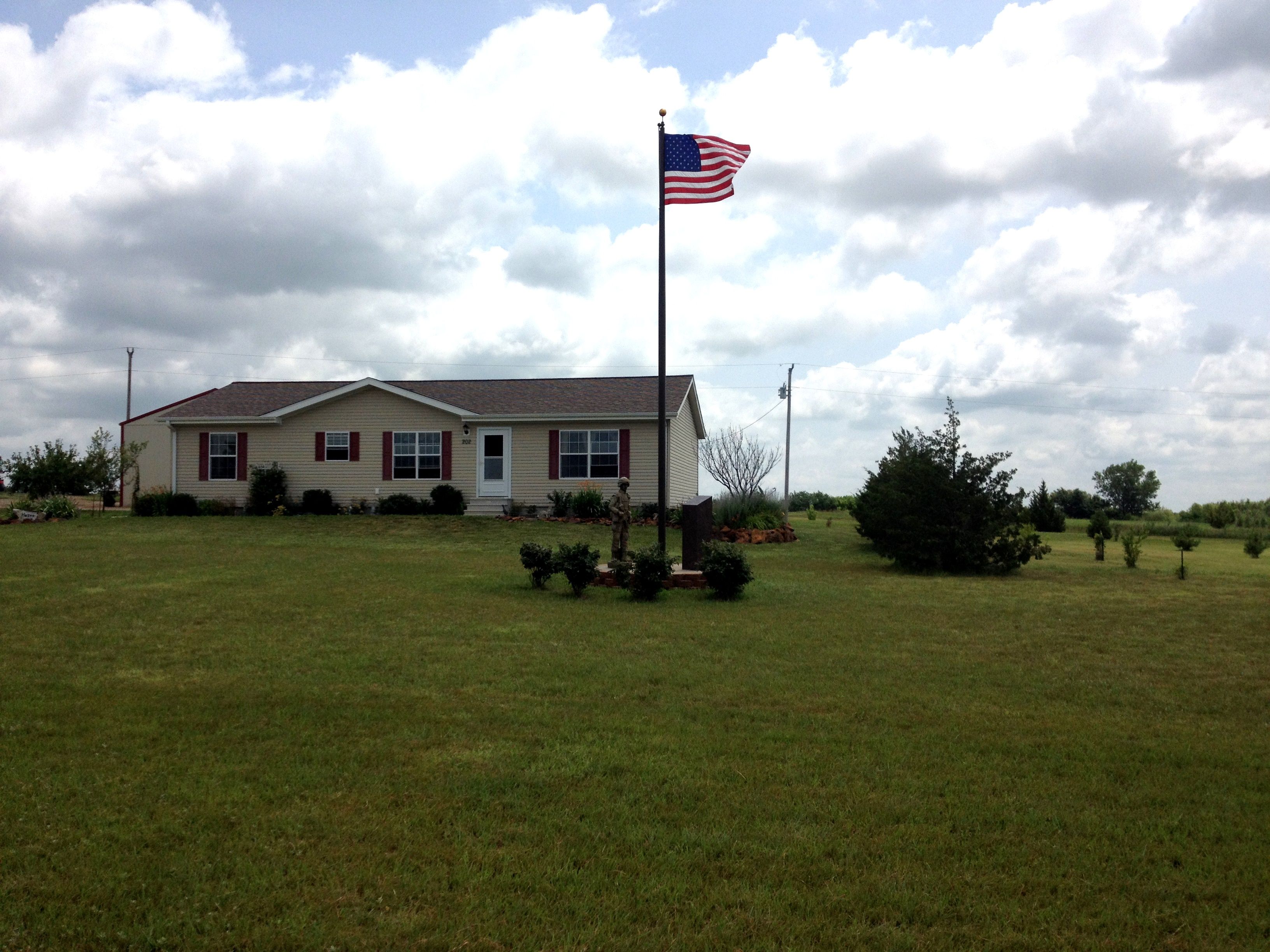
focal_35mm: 35
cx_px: 635
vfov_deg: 40.7
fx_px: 1284
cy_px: 476
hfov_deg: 52.6
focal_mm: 4.28
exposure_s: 1/3067
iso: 50
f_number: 2.4
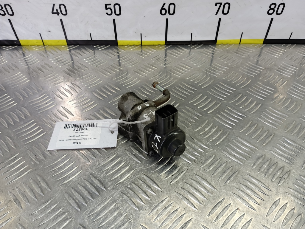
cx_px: 152
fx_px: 203
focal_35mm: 23
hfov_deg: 73.9
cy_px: 114
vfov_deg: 58.9
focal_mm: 4.11
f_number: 1.6
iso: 115
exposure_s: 1/33.3
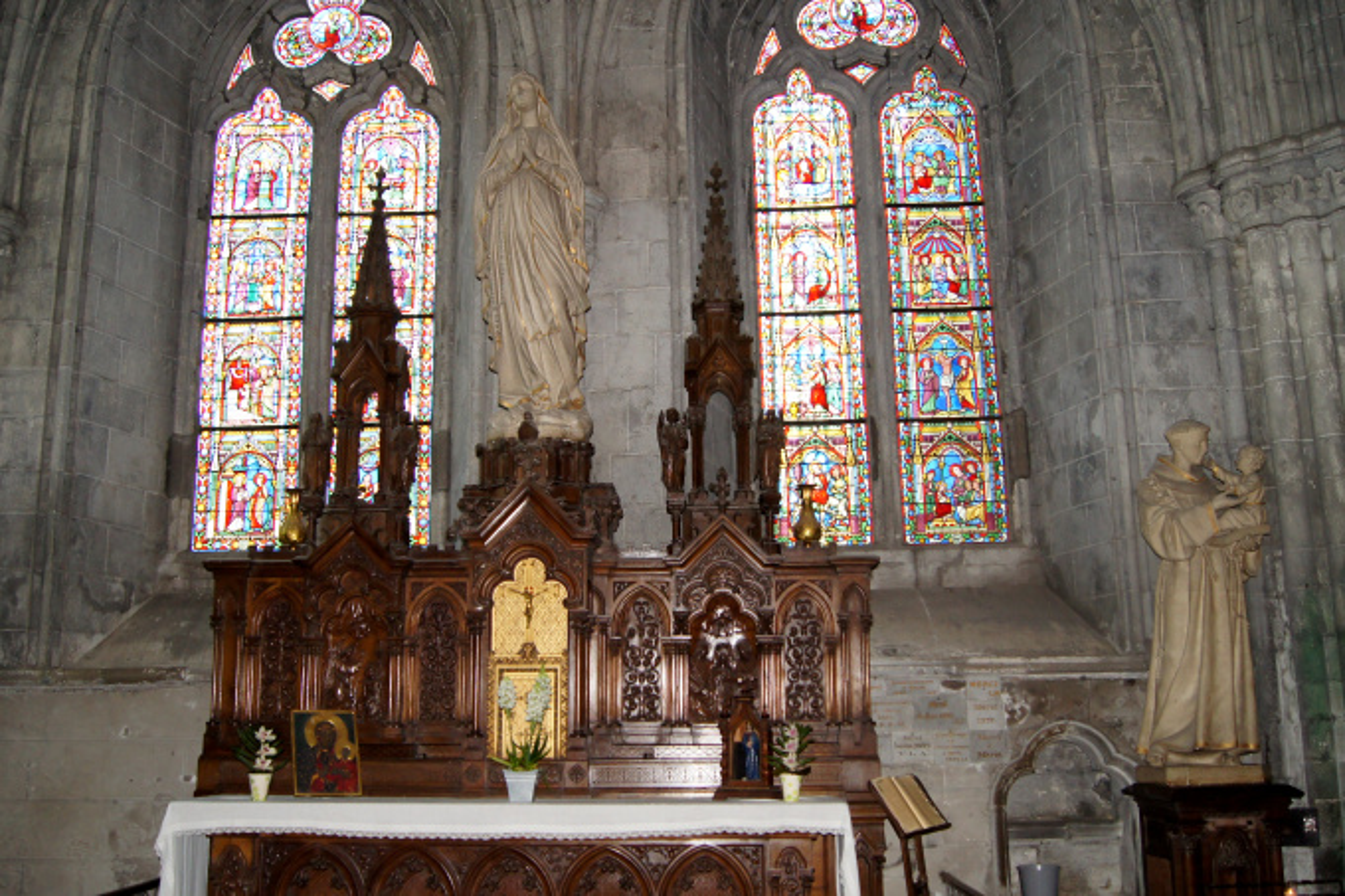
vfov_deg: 47.9
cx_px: 672
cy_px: 448
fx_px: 1008
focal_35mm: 27
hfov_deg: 67.4
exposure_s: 1/60
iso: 500
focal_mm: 18
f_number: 4
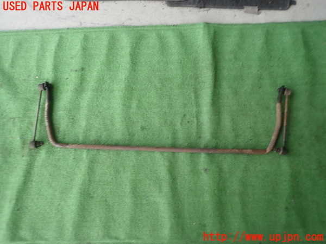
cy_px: 122
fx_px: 235
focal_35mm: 25
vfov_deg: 54.9
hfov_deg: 69.4
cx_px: 163
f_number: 2
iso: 100
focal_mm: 4.5
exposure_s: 1/60
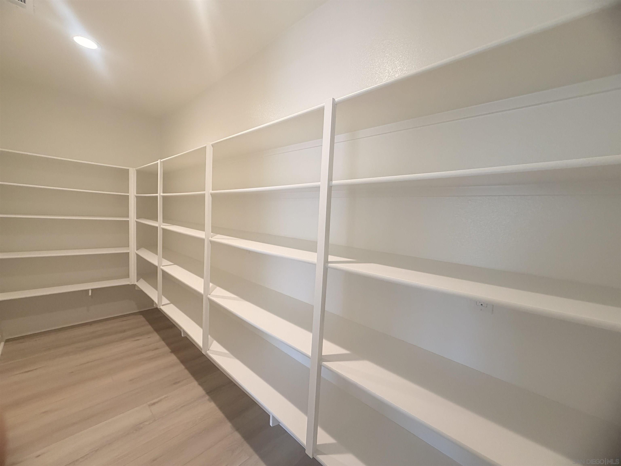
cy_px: 233
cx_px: 310
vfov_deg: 85.7
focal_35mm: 14
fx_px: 251
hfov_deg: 102.1
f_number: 2.2
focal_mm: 2.22
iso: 250
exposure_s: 1/120
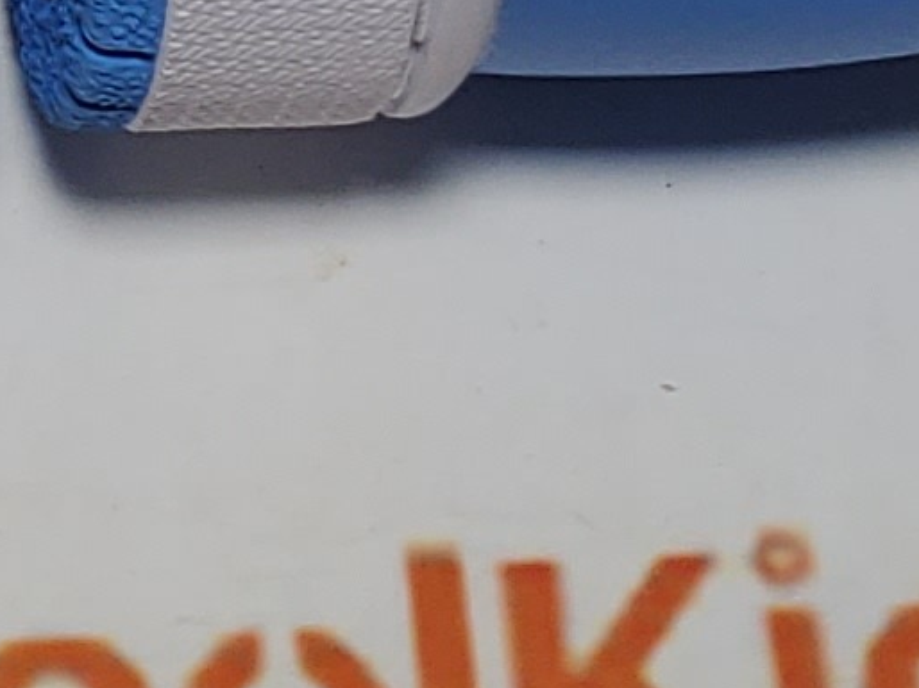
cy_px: -1833
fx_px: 5413
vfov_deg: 6.3
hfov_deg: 9.6
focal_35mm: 204
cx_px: -179
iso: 50
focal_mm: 4.3
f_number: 1.5
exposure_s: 1/902
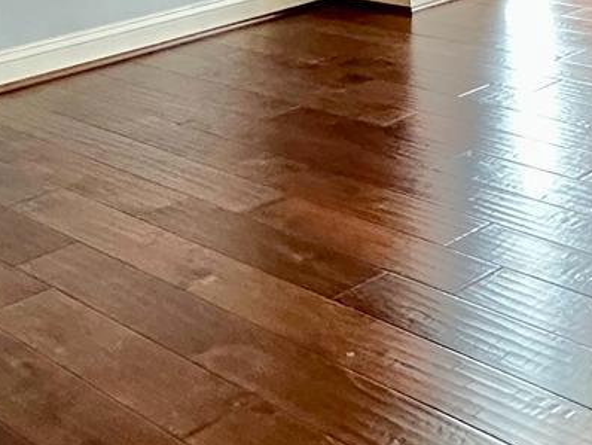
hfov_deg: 26.9
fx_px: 1232
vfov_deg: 18.5
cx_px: 204
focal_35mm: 72
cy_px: -193
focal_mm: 2.22
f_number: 2.2
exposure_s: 1/120
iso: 250
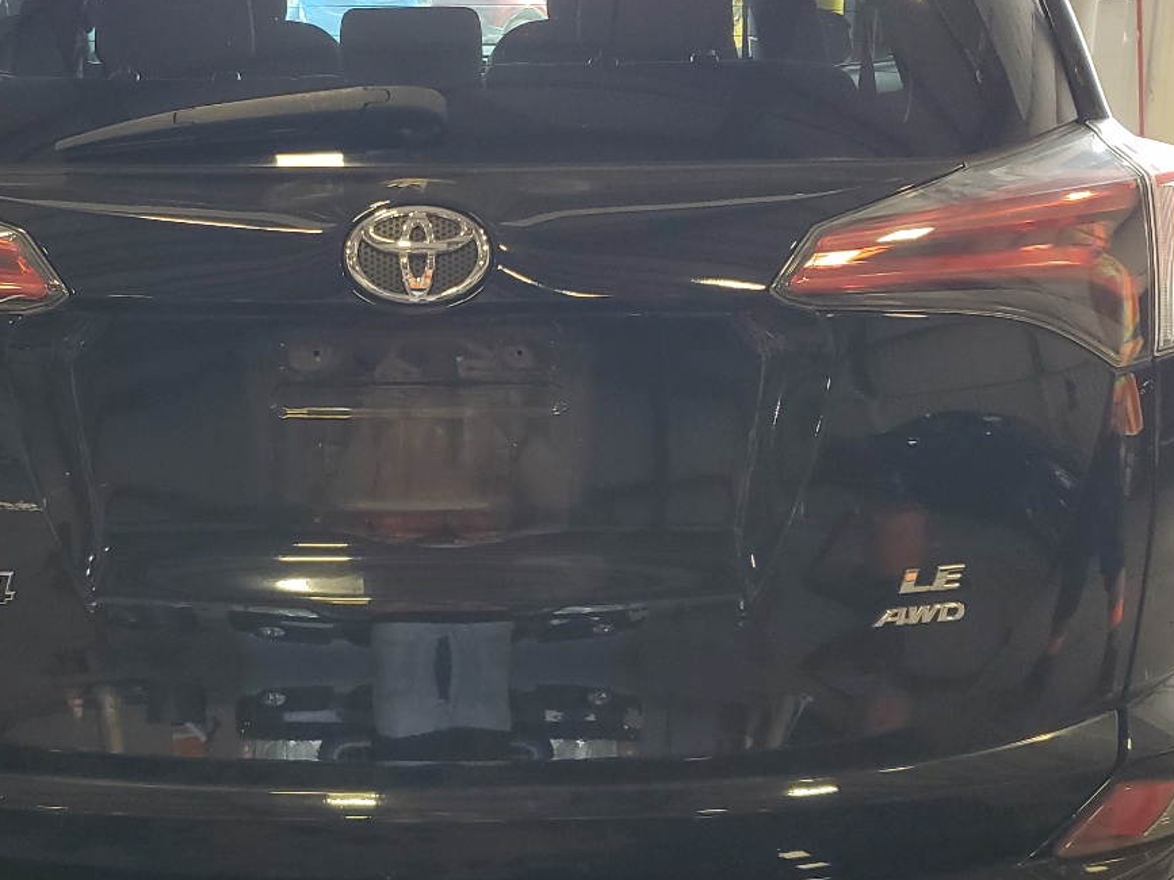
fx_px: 1628
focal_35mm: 48
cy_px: 426
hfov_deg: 39.2
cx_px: 387
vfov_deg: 30.3
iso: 76
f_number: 1.5
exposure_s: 1/120
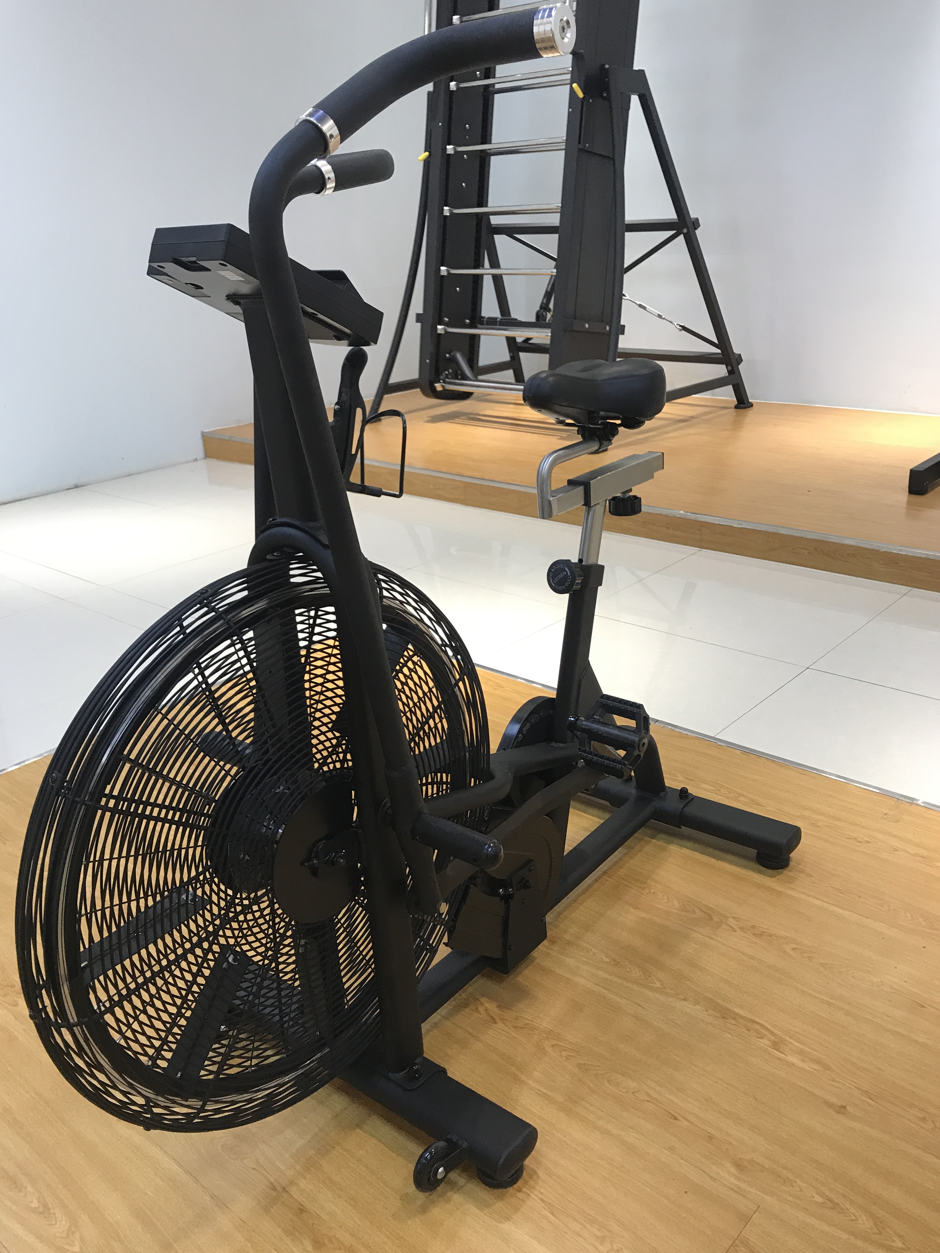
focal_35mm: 29
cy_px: 631
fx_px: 1050
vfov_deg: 61.7
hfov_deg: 48.2
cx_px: 471
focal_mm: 3.99
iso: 40
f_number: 1.8
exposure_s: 1/33
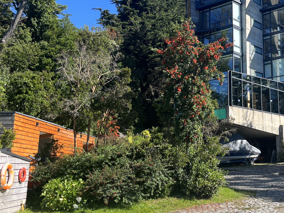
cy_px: 78
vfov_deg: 29.5
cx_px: 231
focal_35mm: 49
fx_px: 402
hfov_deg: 37.4
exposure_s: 1/1600
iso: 50
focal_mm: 5.1
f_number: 1.6
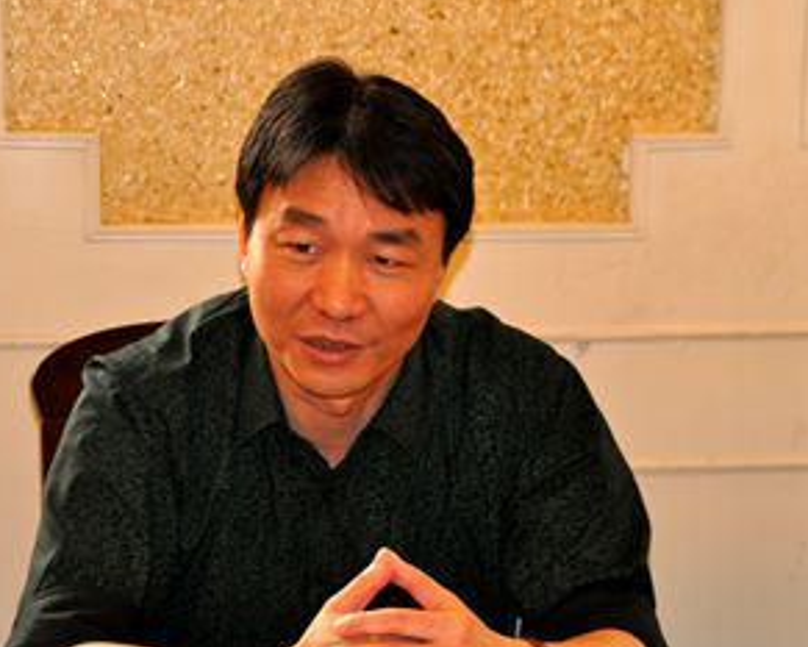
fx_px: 3469
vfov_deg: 10.6
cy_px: 447
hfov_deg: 13.3
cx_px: 439
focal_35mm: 145
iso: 800
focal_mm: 60
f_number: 5
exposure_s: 1/60
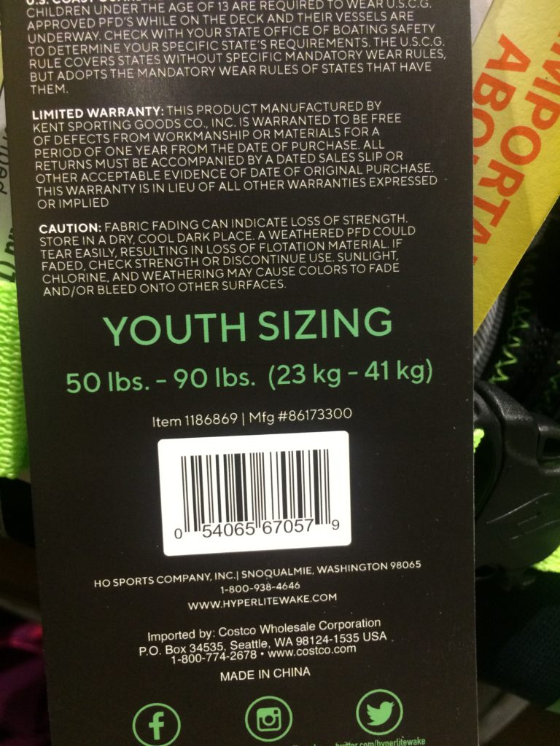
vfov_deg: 61.7
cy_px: 373
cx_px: 280
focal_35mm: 29
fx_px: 626
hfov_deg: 48.2
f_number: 2.2
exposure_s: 1/30
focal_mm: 4.15
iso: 250
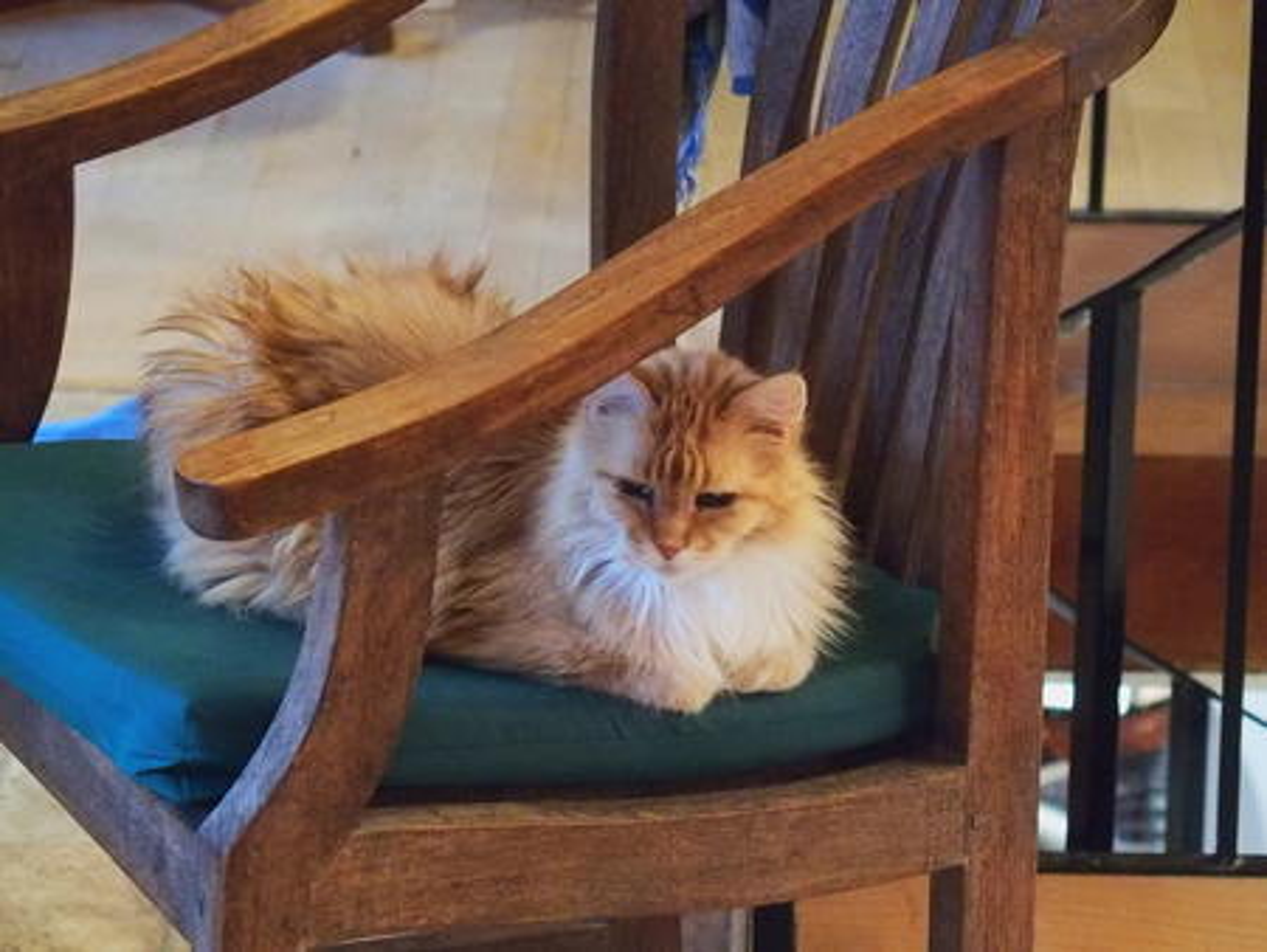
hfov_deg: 14.6
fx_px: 4944
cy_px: 476
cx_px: 634
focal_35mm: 135
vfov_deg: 11.0
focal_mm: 28.8
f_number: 2.8
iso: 1600
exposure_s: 1/20
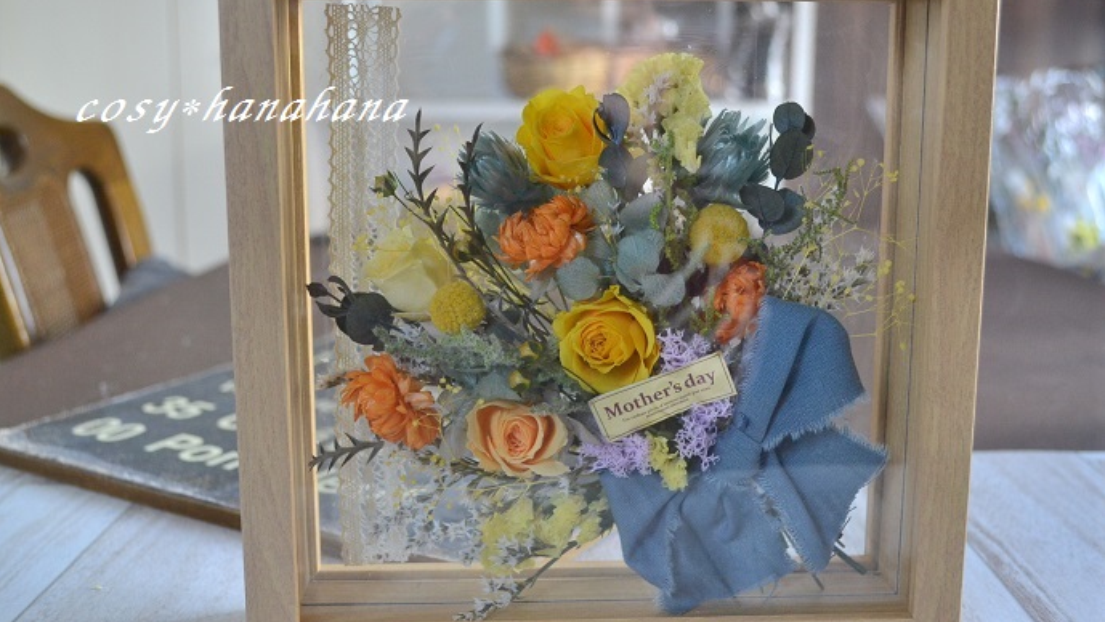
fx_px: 1202
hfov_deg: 49.4
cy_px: 299
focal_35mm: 41
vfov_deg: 29.0
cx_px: 553
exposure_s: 1/60
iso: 1100
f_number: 4.2
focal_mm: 26
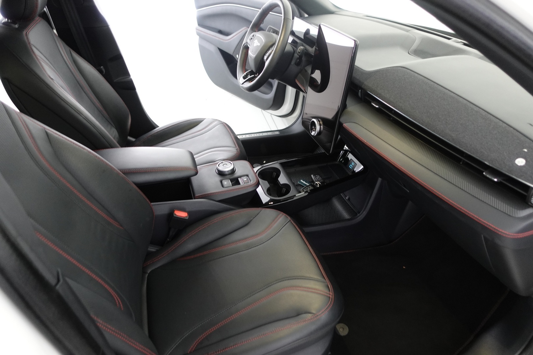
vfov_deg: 53.1
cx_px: 266
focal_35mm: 24
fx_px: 355
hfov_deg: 73.7
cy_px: 178
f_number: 1.8
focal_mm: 9.4
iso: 800
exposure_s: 1/20
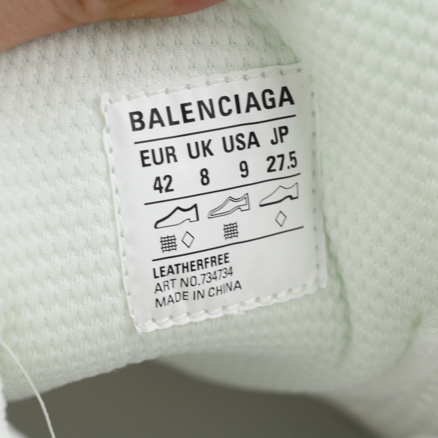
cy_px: 218
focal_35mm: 154
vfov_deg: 11.3
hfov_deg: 11.3
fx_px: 2205
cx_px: 200
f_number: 13
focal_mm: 120
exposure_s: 1/125
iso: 800
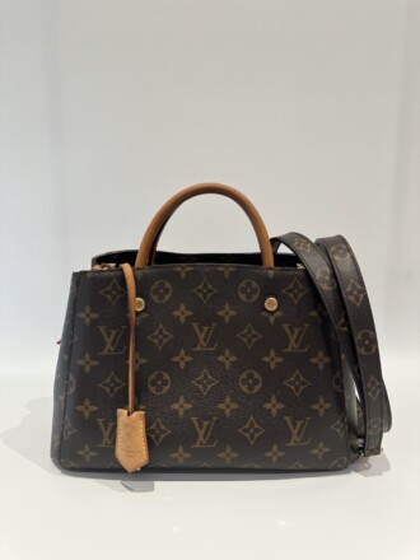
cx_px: 210
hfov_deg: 56.8
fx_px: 388
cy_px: 280
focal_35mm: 24
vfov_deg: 71.6
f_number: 1.78
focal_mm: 6.86
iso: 100
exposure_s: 1/100
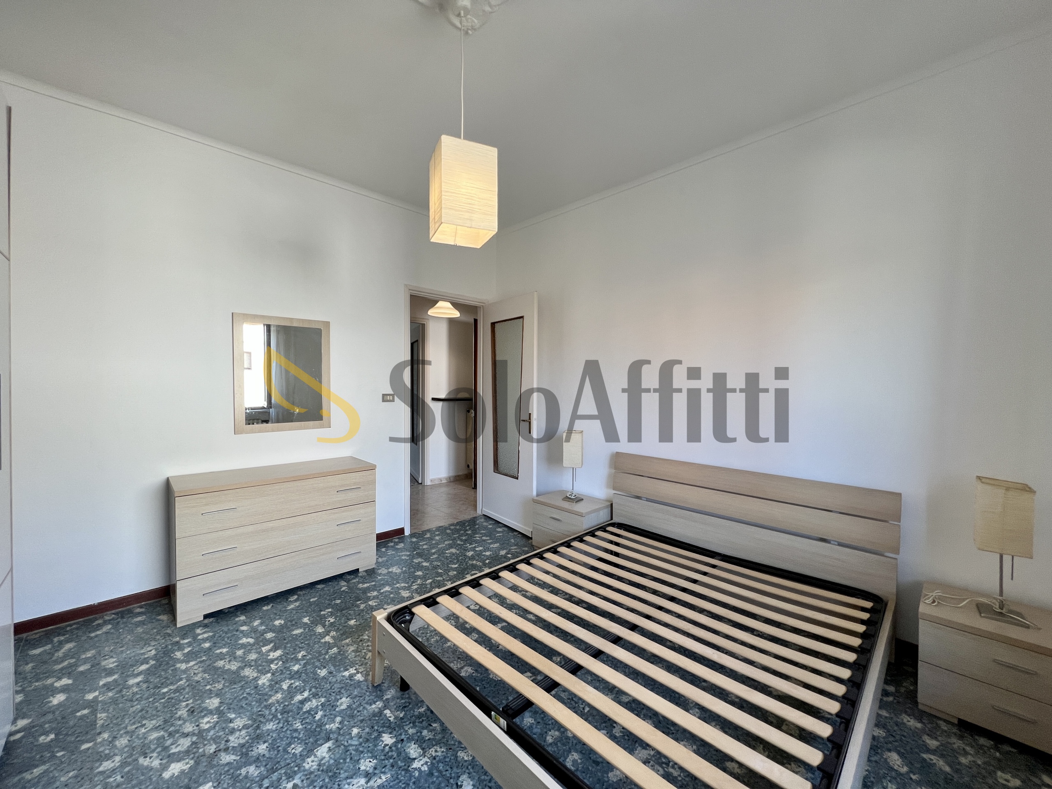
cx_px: 526
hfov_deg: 106.2
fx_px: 395
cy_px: 394
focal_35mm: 13
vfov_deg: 89.9
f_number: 1.8
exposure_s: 1/100
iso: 64
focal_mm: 1.57
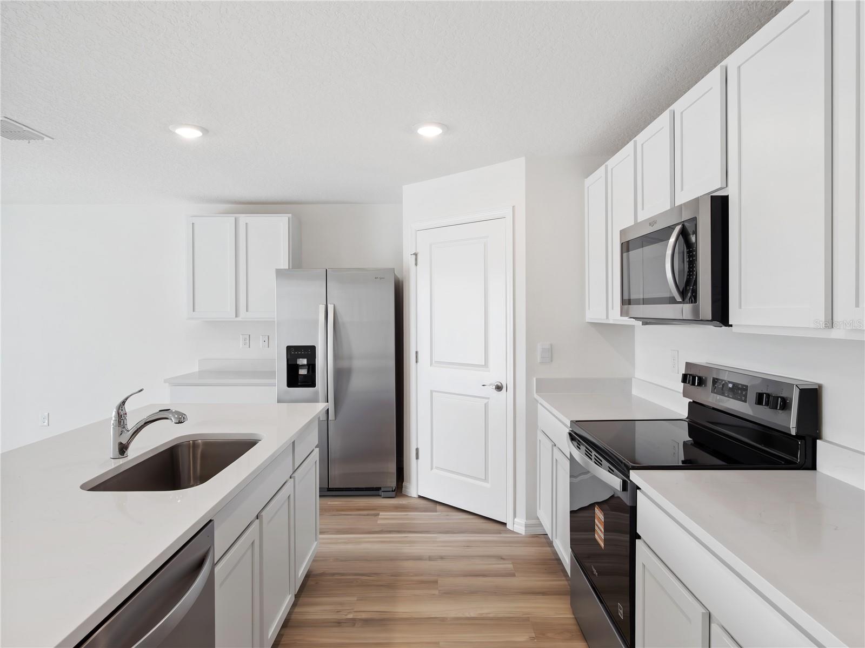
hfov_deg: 81.7
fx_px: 500
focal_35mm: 20
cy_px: 324
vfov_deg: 66.0
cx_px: 432
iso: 1250
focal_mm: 10
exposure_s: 1/60
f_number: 6.3
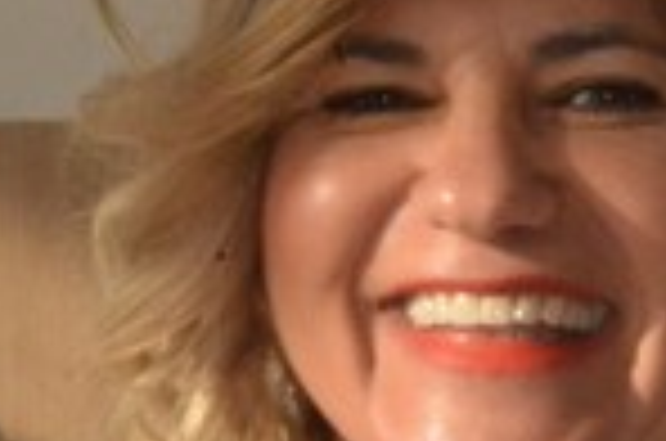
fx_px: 13513
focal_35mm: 732
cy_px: 394
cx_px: 315
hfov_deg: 2.8
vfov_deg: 1.9
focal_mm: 135
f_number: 36
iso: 5000
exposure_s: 1/250
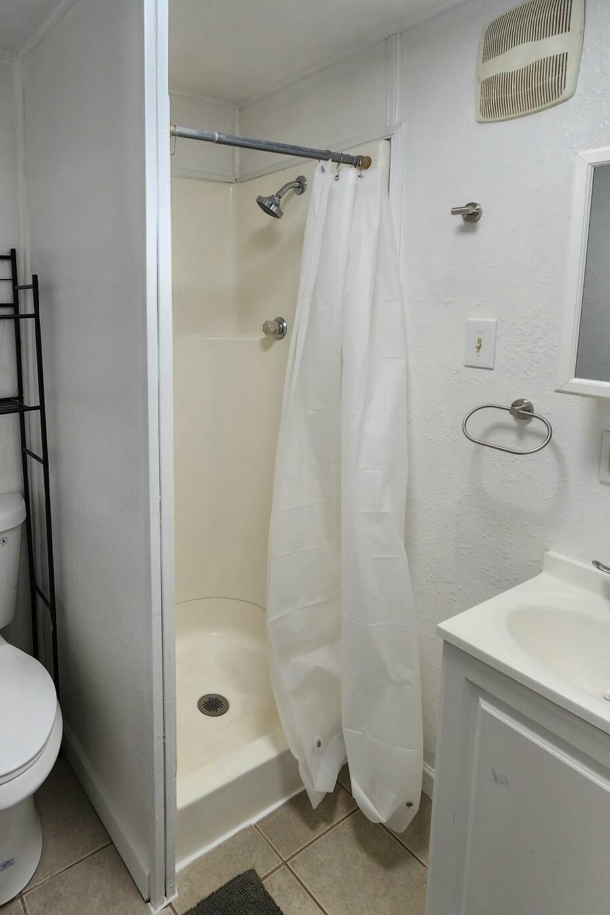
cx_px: 200
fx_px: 508
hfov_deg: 60.3
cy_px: 373
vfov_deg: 83.1
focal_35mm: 20
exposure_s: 1/60
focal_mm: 2.2
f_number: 2.2
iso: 80
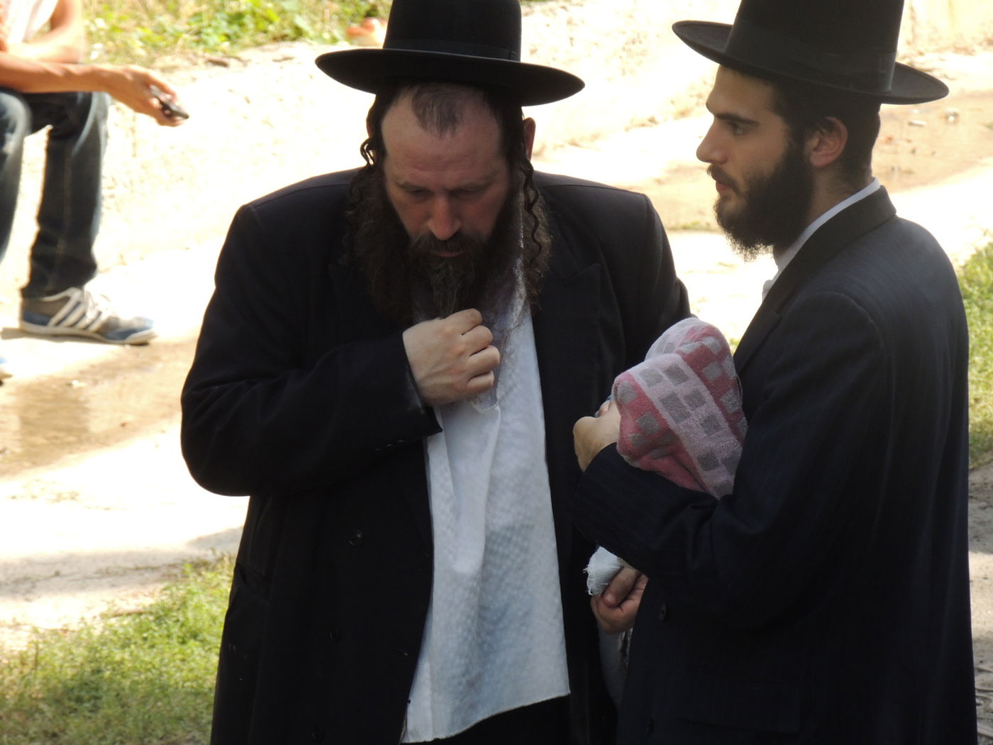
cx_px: 496
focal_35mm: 350
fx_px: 10040
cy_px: 372
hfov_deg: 5.7
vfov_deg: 4.2
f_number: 4.8
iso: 400
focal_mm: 62.4
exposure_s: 1/400
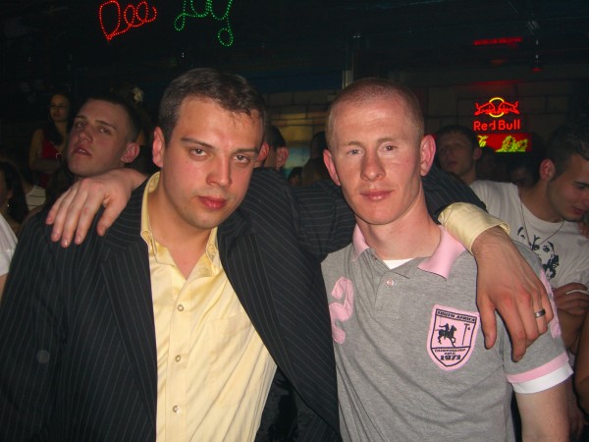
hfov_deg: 49.0
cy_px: 221
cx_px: 294
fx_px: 647
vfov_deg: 37.7
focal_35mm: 38
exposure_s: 1/60
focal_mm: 7.9
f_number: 2.8
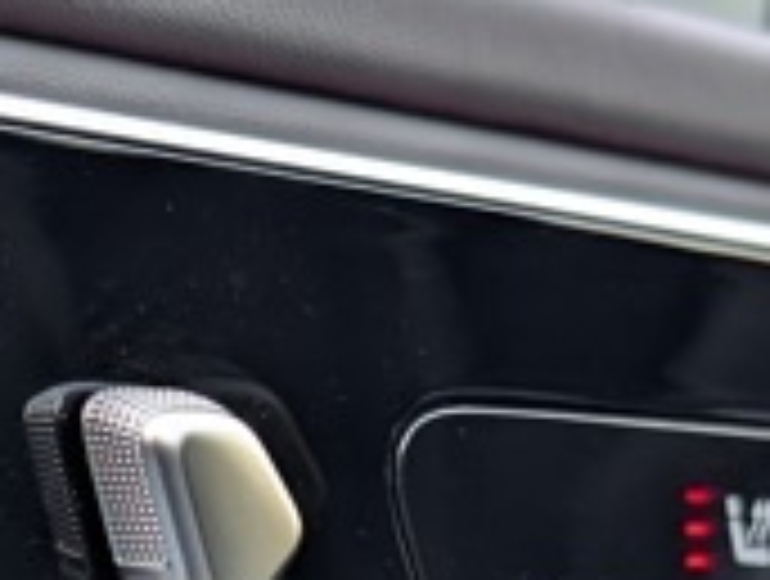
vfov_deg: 13.0
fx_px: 2497
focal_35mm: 112
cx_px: 167
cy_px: 661
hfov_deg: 17.4
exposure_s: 1/146
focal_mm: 6.9
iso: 194
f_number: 1.68
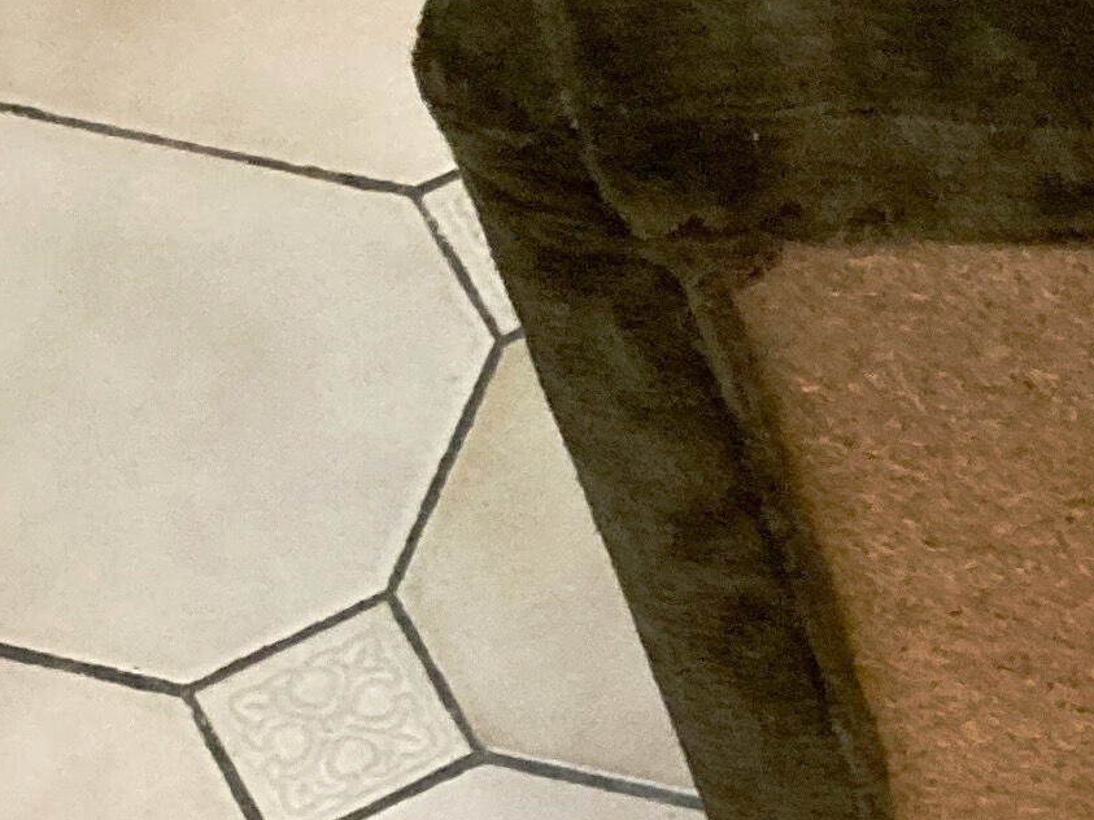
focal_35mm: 134
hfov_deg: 13.5
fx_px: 4234
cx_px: 1860
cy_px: 1073
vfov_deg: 10.8
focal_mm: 3.99
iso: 320
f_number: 1.8
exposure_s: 1/50
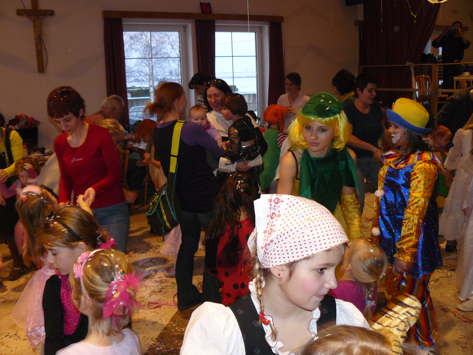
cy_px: 178
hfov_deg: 51.4
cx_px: 236
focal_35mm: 36
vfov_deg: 39.7
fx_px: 492
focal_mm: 6
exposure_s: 1/30
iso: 200
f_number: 2.8
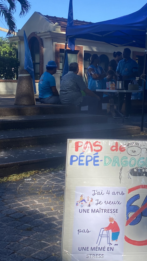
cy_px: 103
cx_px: 157
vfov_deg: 36.5
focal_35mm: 57
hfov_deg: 20.2
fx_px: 395
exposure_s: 1/1754
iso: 32
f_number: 1.8
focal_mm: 4.25
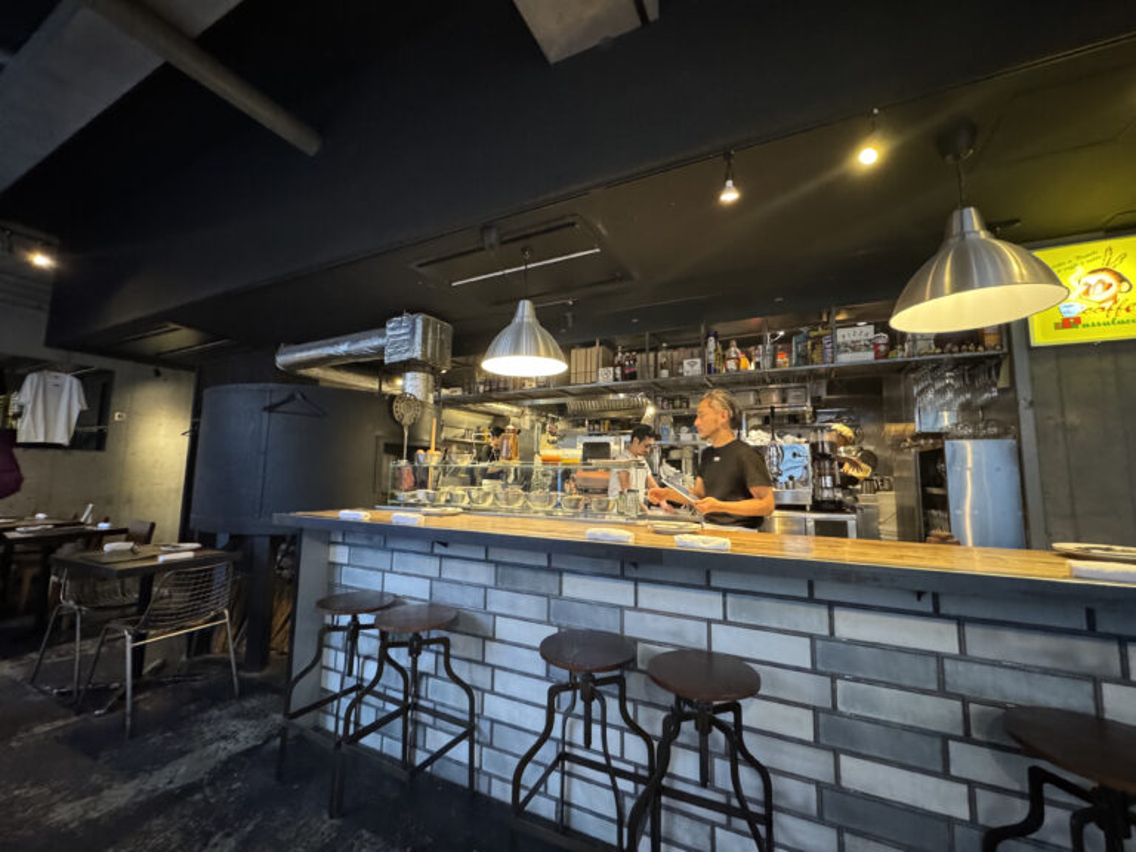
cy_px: 426
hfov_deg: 102.1
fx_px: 459
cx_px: 568
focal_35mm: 14
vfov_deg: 85.7
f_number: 2.2
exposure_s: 1/50
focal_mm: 2.22
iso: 1000
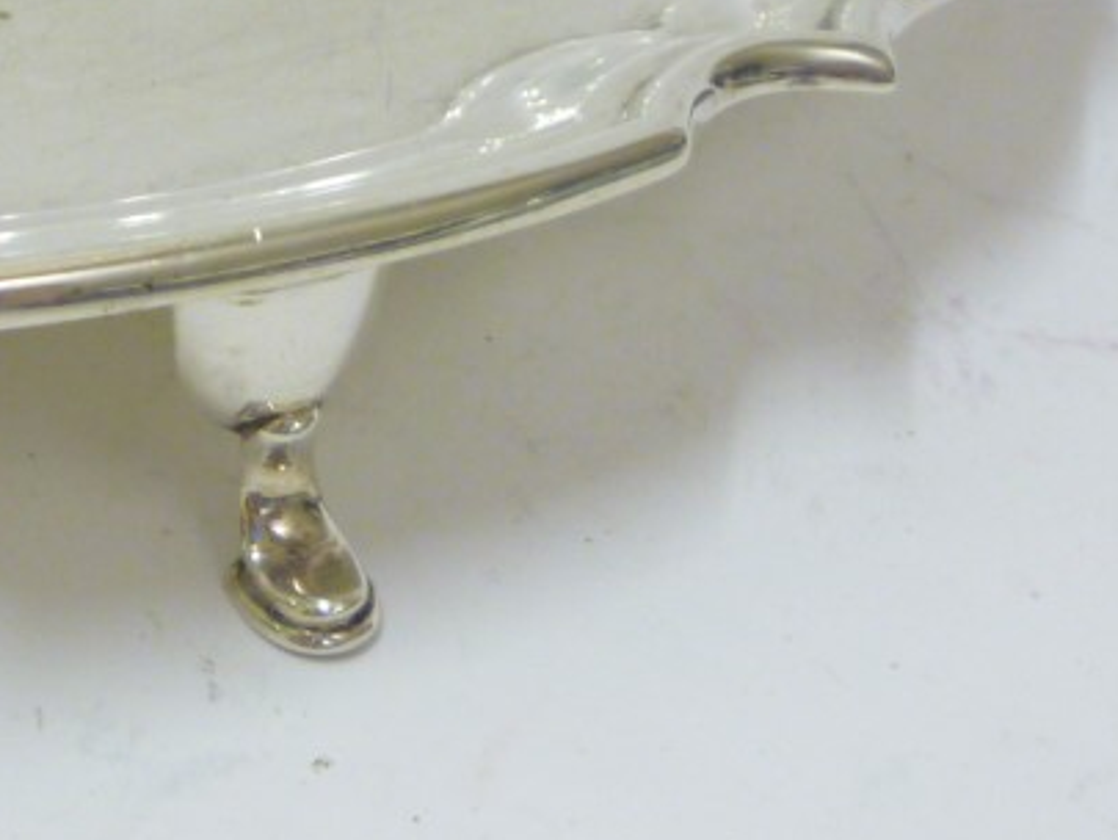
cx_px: 373
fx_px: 2908
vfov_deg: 16.4
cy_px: 542
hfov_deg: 21.7
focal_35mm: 90
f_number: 3.3
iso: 200
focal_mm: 5.2
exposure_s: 1/30
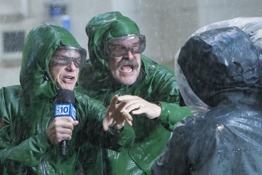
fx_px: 2336
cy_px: 87
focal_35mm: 321
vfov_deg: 4.3
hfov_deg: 6.4
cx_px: 123
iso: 5000
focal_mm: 180
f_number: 5.6
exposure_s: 1/400
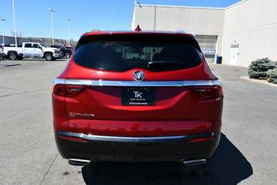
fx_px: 231
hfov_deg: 61.9
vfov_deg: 43.6
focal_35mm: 30
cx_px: 138
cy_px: 92
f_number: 8
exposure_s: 1/250
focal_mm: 20
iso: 110
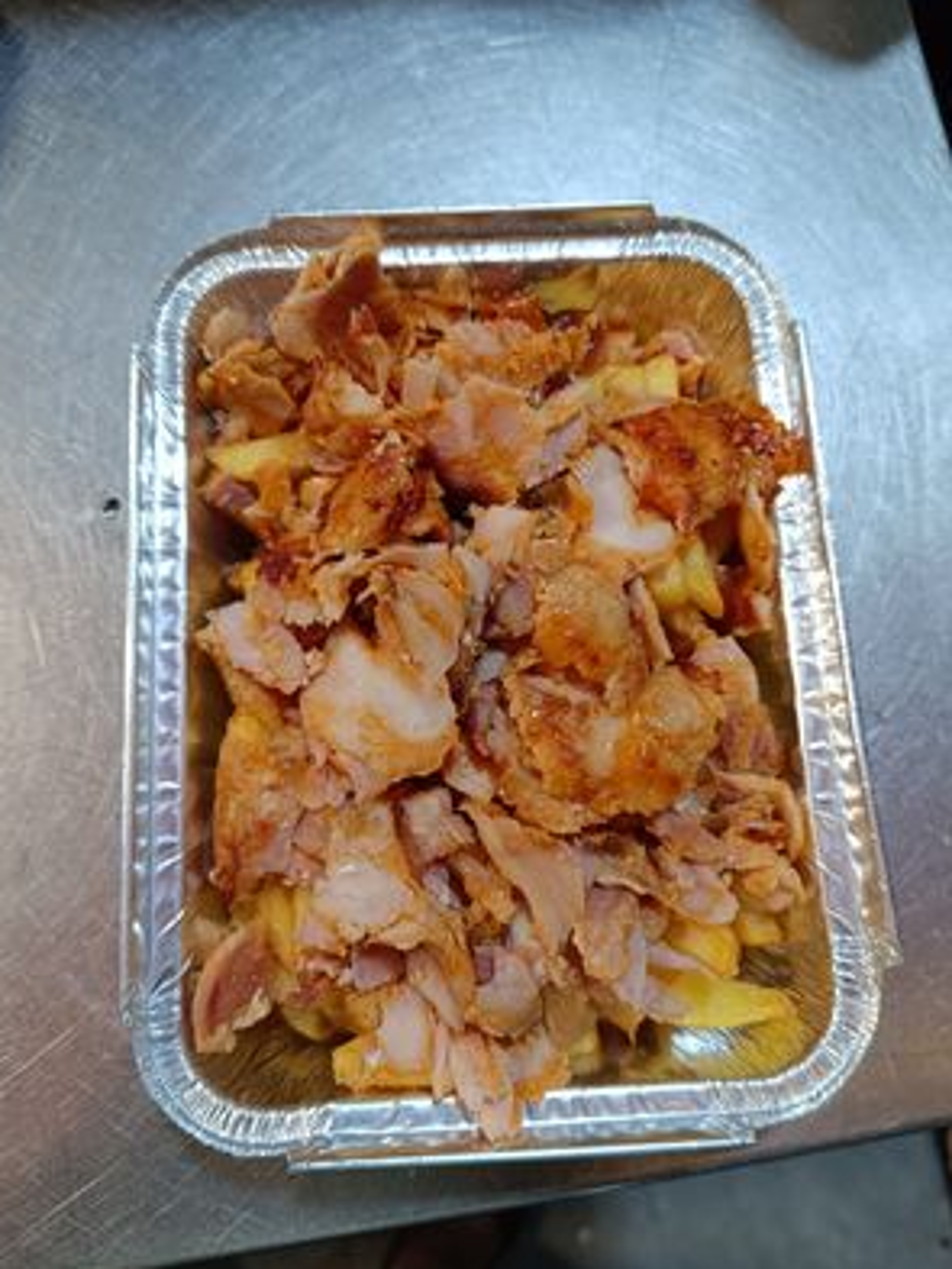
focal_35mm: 26
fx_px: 953
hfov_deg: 53.1
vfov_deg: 67.3
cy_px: 630
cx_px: 491
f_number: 1.88
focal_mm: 5.59
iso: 530
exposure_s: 1/50.1
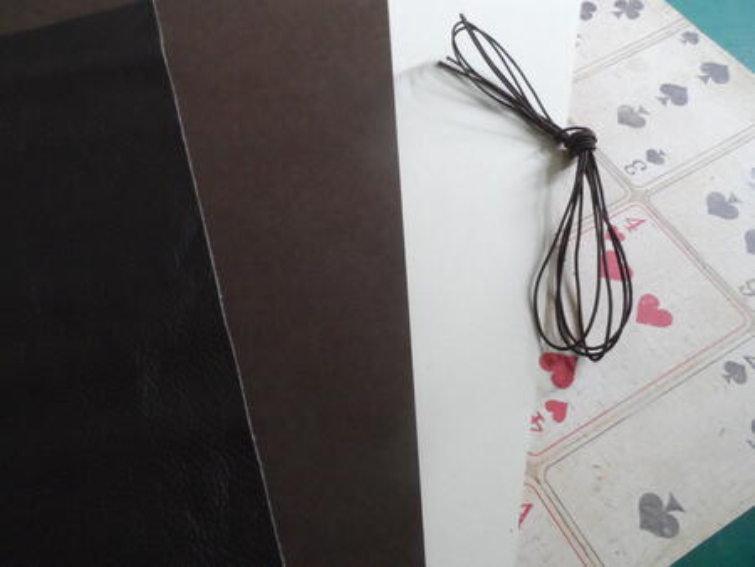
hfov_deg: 71.6
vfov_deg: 56.9
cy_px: 284
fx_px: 524
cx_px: 378
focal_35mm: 24
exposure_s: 1/30
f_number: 3.2
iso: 480
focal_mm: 4
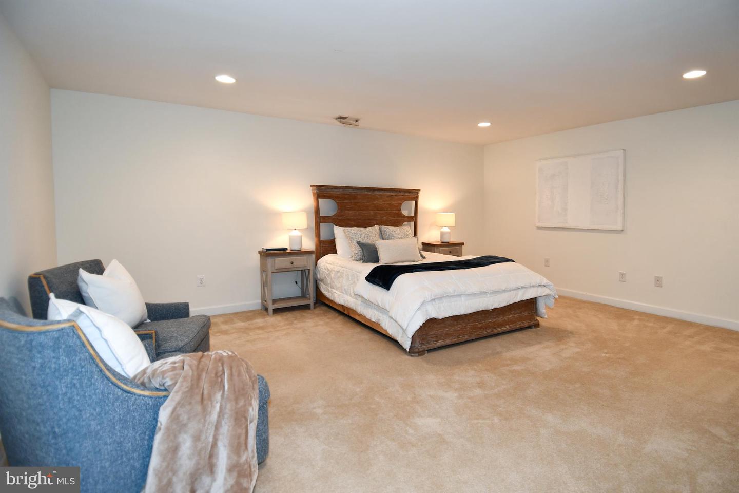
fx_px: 369
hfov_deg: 90.0
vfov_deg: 67.4
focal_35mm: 18
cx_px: 370
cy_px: 246
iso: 400
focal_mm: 12
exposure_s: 1/60
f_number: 4
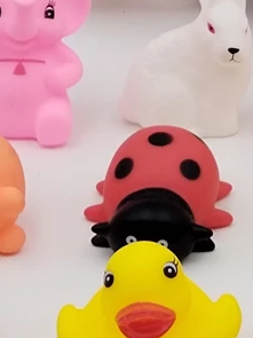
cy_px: -127
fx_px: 1911
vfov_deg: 9.9
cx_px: 282
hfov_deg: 7.5
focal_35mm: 196
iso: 203
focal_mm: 4.75
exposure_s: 1/120
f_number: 1.8
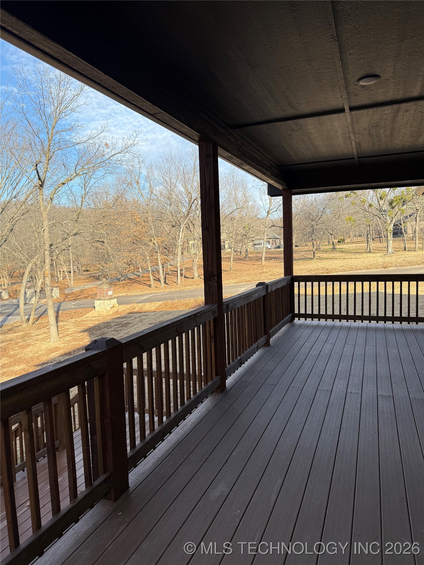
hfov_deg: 56.8
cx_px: 212
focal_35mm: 24
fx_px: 392
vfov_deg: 71.6
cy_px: 282
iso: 80
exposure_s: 1/1493
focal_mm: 6.76
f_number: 1.78
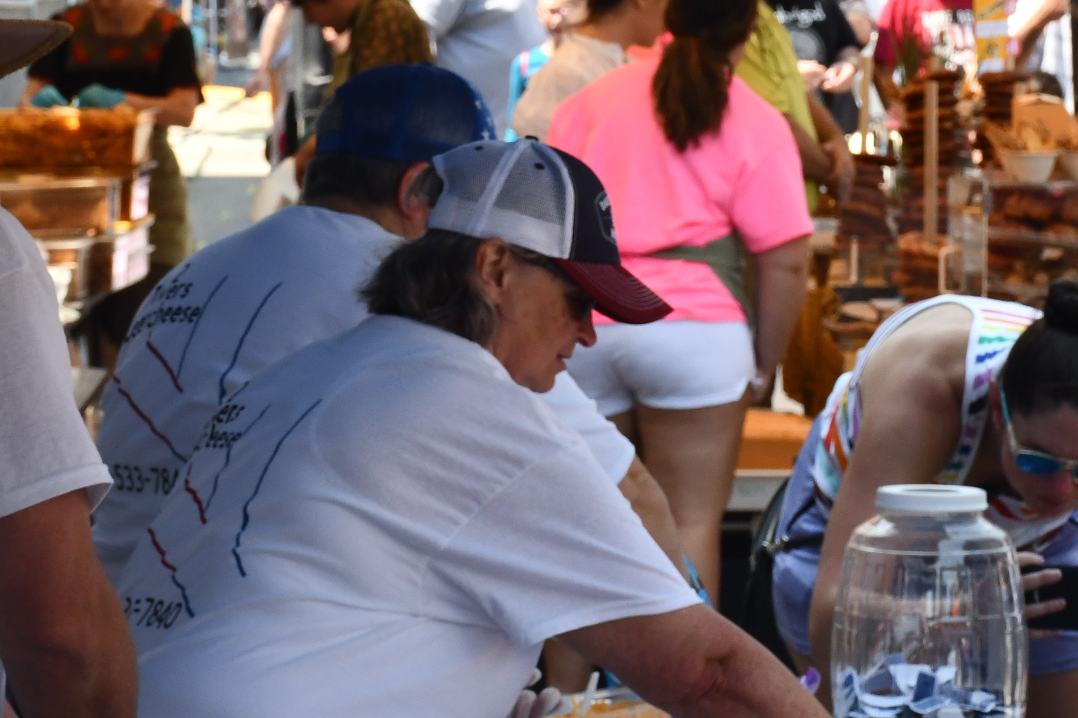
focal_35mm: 194
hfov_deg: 10.6
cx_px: 685
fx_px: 5808
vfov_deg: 7.1
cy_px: 248
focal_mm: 56
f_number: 10
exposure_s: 1/400
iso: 800
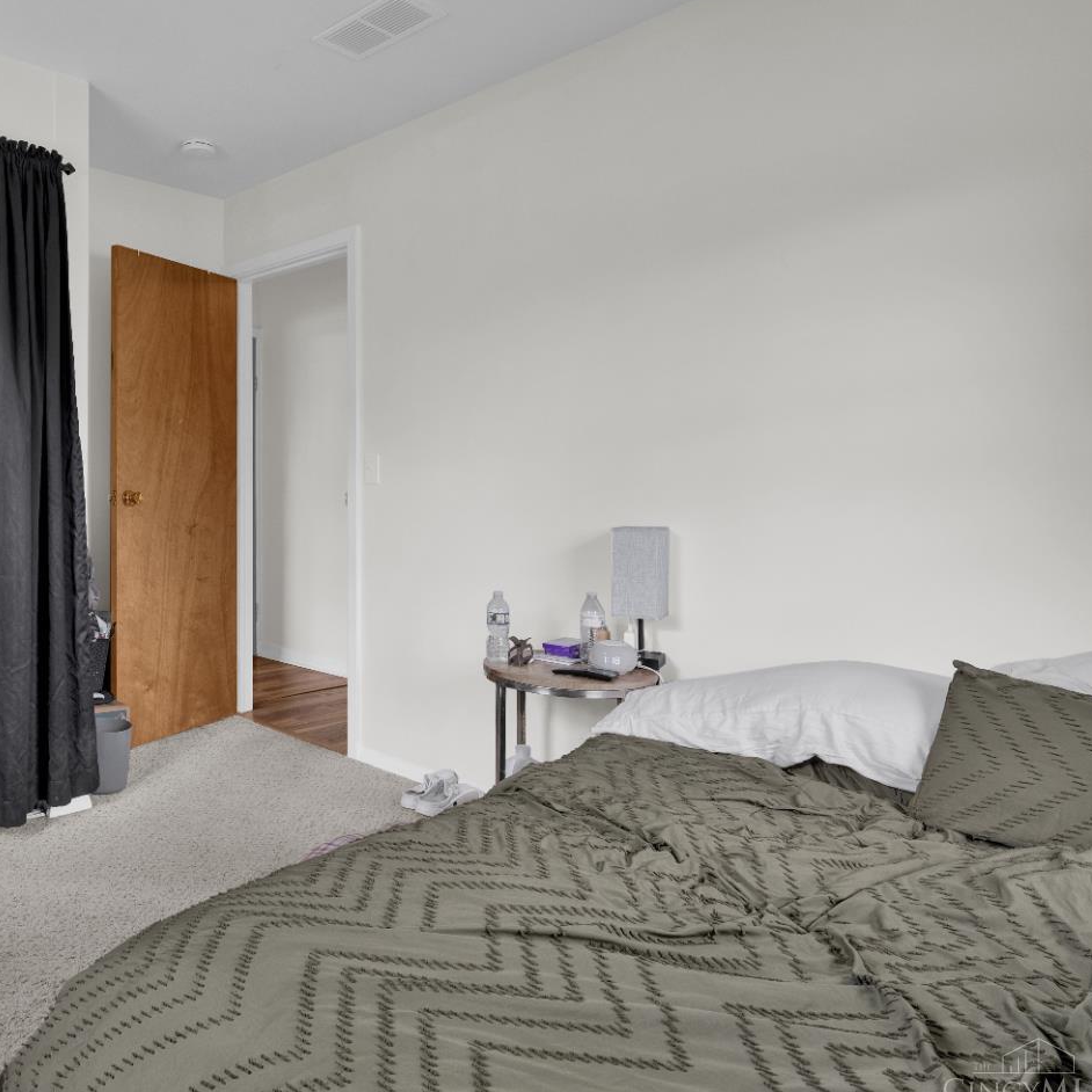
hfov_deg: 62.7
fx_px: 821
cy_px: 551
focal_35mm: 23
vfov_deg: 67.3
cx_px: 252
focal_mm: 11
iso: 640
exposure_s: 1/15
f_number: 7.1
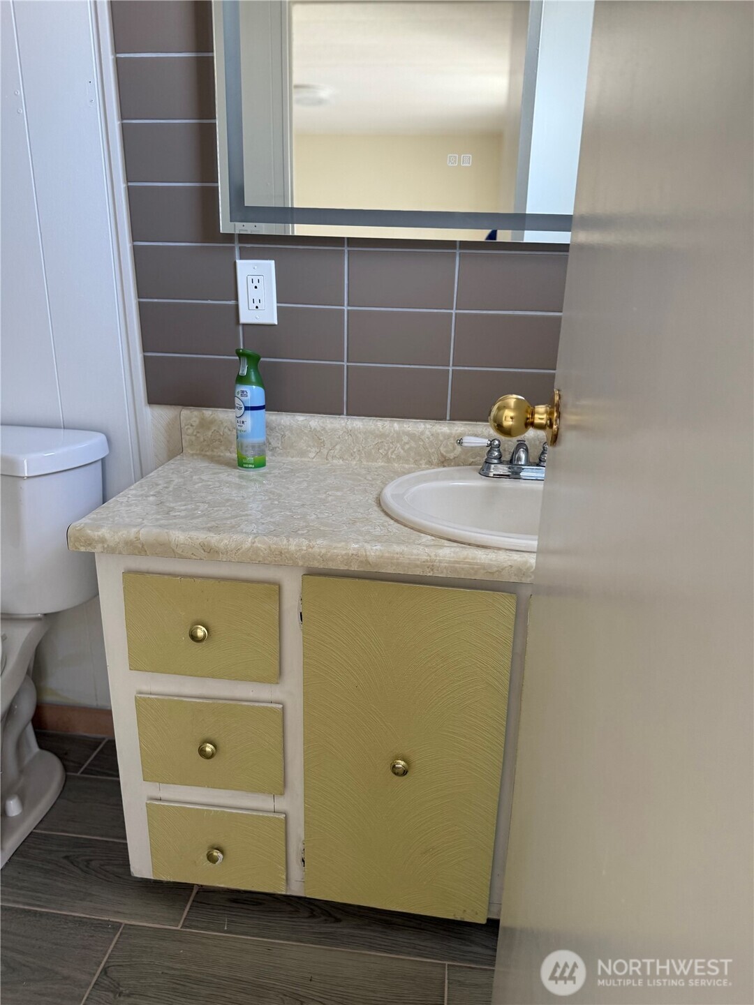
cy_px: 502
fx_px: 697
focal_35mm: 24
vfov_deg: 71.6
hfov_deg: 56.8
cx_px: 377
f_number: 1.78
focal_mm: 6.76
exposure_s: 1/111
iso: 200
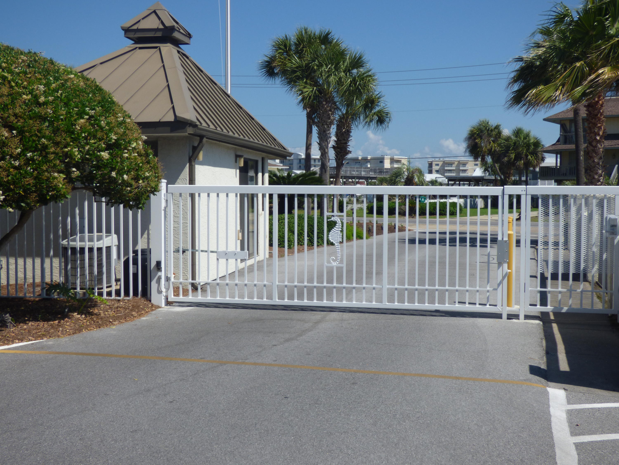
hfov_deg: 42.9
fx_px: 787
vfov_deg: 32.9
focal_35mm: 44
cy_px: 232
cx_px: 310
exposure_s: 1/1600
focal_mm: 7.79
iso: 100
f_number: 3.7
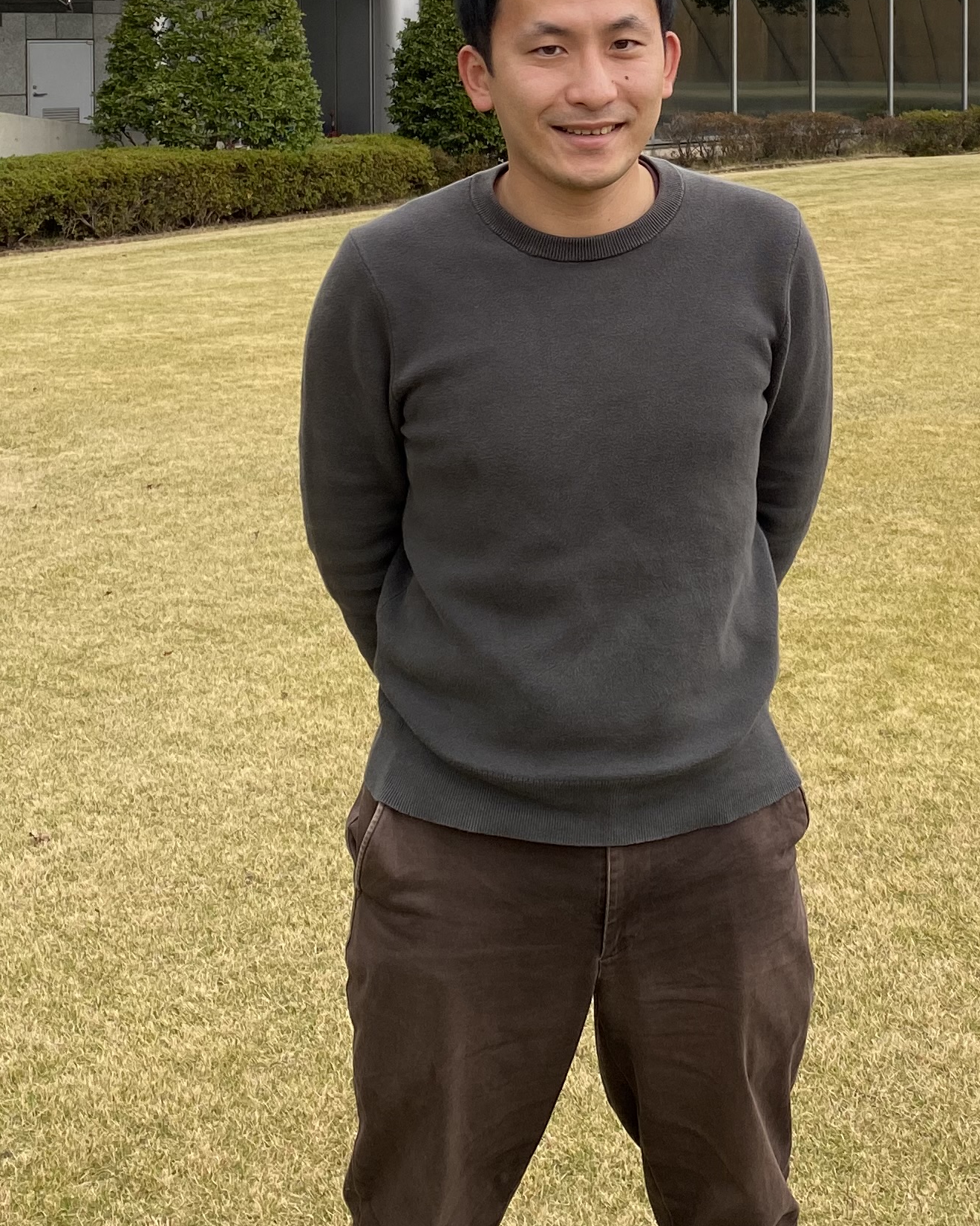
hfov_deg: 24.3
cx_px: 757
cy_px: 115
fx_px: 2248
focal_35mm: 62
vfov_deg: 29.2
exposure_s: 1/163
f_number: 1.8
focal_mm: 4.25
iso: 32
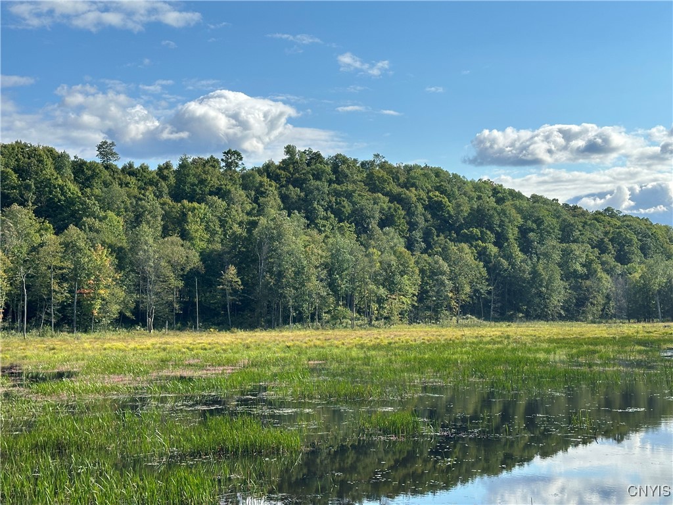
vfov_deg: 30.3
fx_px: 933
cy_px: 252
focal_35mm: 48
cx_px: 336
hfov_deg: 39.7
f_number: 1.78
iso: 64
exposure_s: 1/4785
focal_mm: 6.86
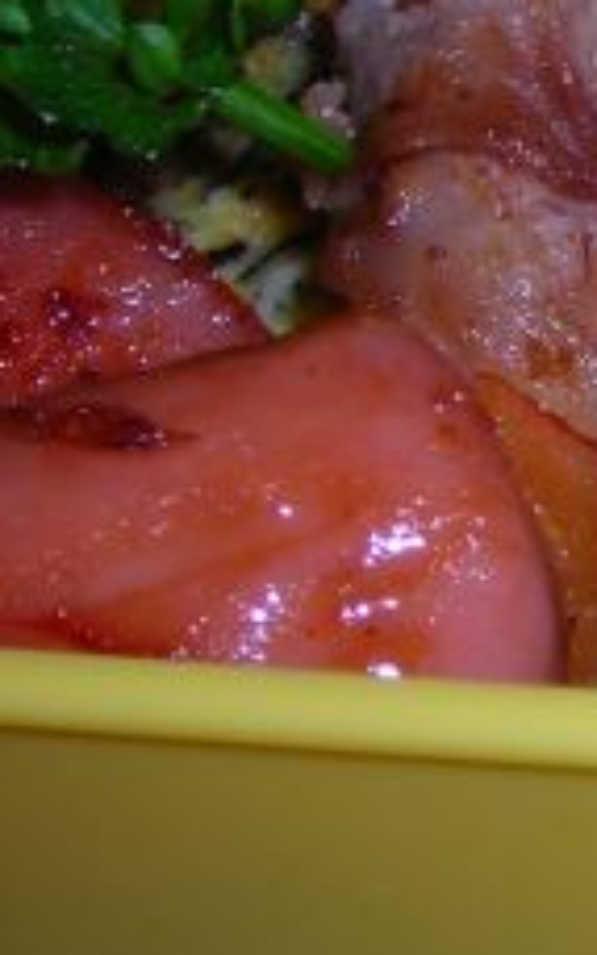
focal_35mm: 152
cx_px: 1169
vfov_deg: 13.6
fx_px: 3959
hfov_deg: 8.2
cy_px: 100
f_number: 6.6
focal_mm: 6.8
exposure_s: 1/60.1
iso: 50
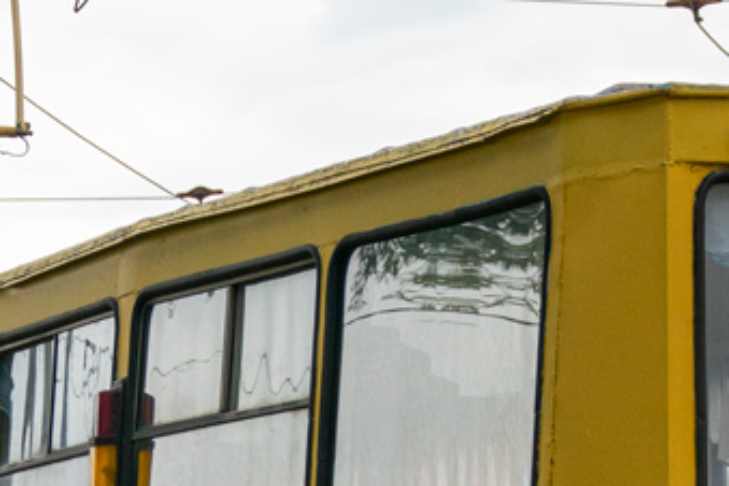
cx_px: 204
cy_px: 498
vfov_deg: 4.3
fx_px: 6500
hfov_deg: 6.4
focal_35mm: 321
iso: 200
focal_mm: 50
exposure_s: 1/500
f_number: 5
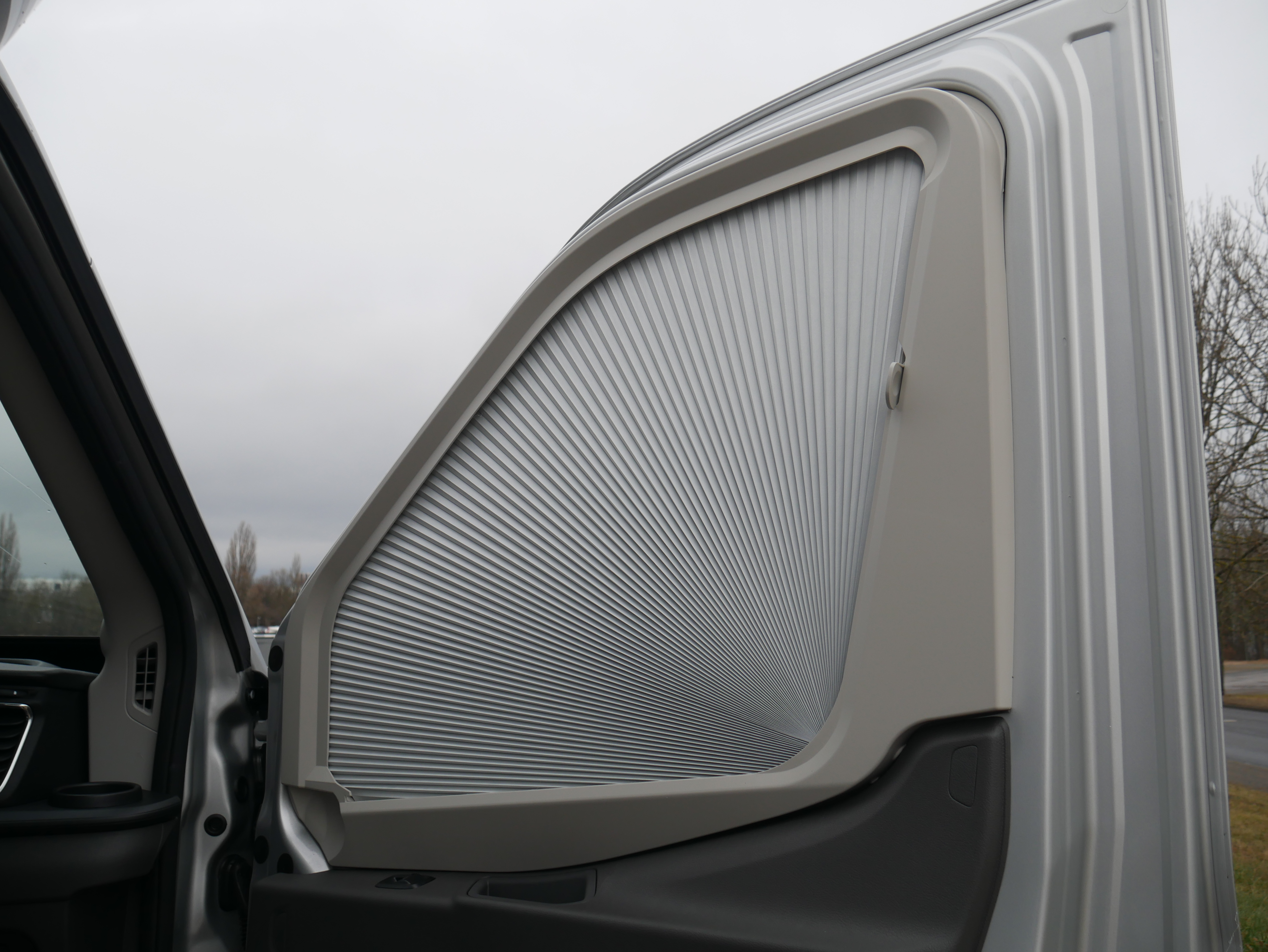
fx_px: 1026
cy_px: 476
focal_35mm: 28
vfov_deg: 49.8
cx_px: 634
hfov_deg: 63.4
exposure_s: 1/250
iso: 200
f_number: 5
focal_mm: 14
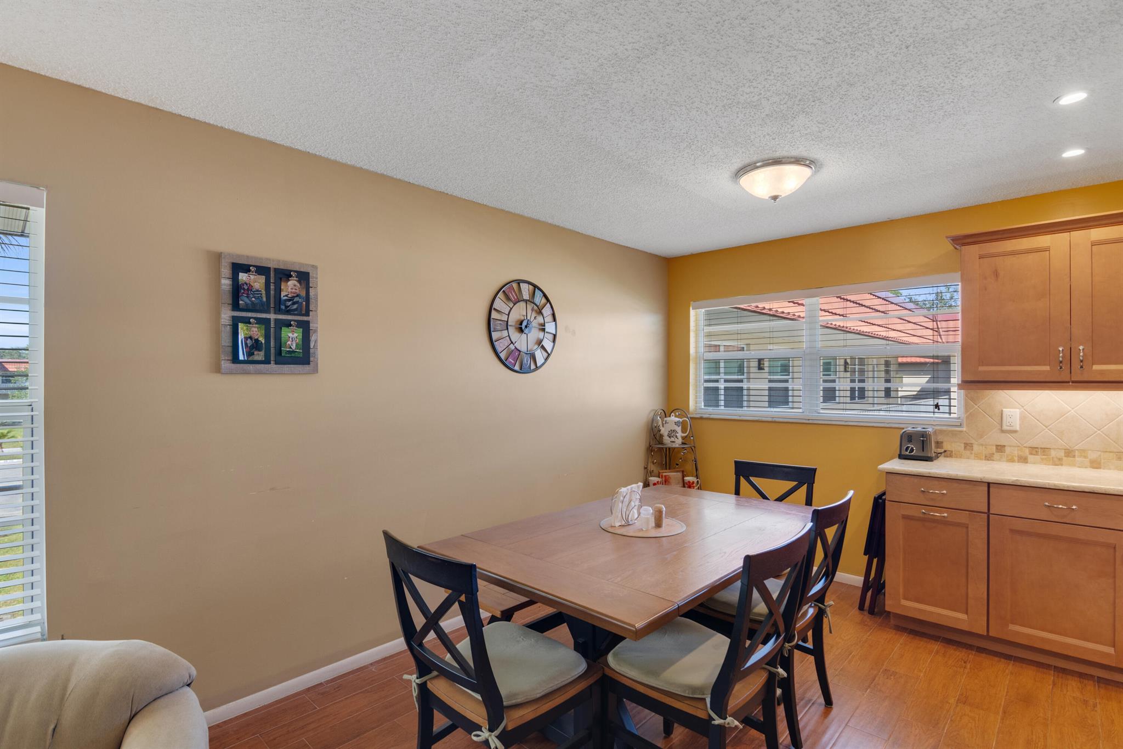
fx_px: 749
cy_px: 374
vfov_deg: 53.1
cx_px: 562
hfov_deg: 73.7
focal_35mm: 24
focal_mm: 16
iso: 320
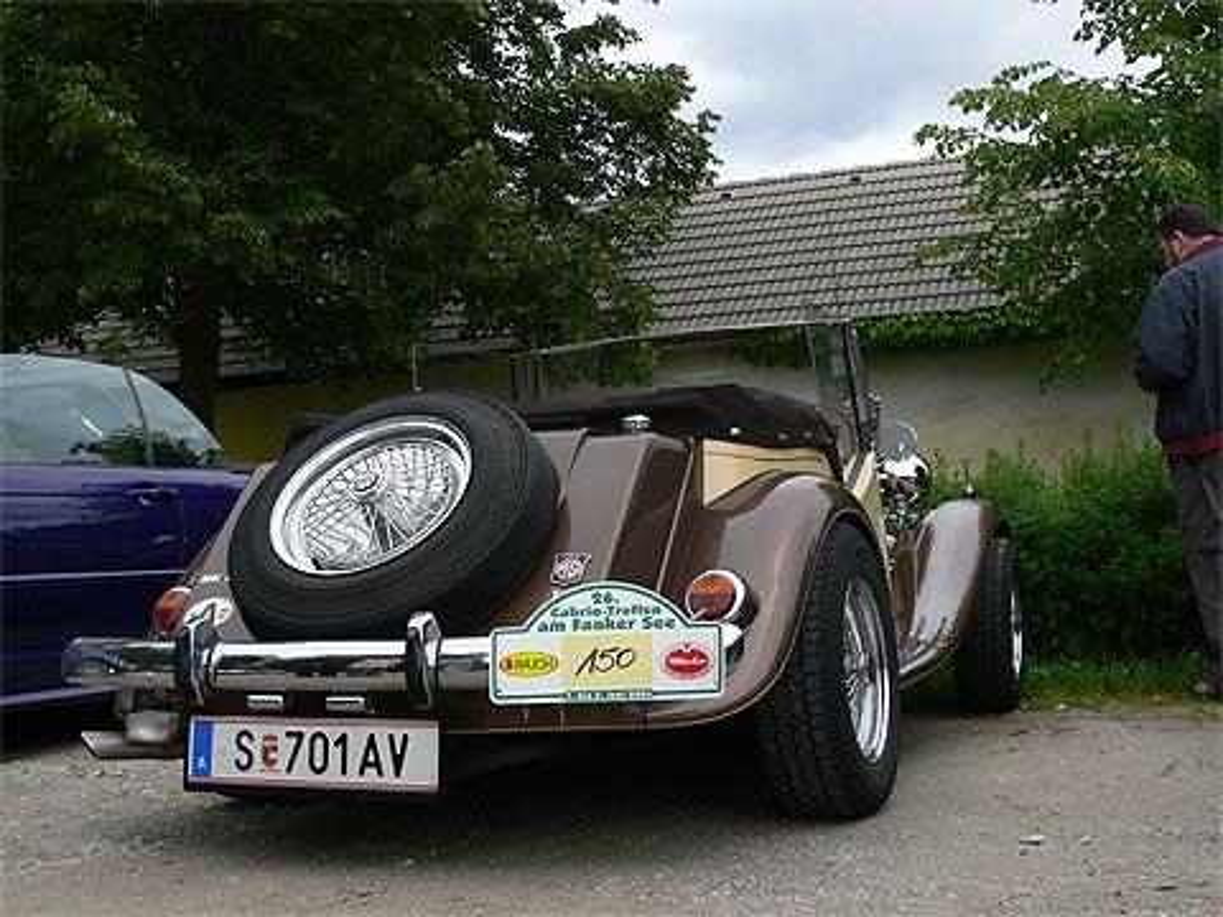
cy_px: 458
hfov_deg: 43.9
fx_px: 1519
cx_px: 612
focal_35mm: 43
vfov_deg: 33.6
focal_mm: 9
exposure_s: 1/640
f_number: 3.6
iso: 100
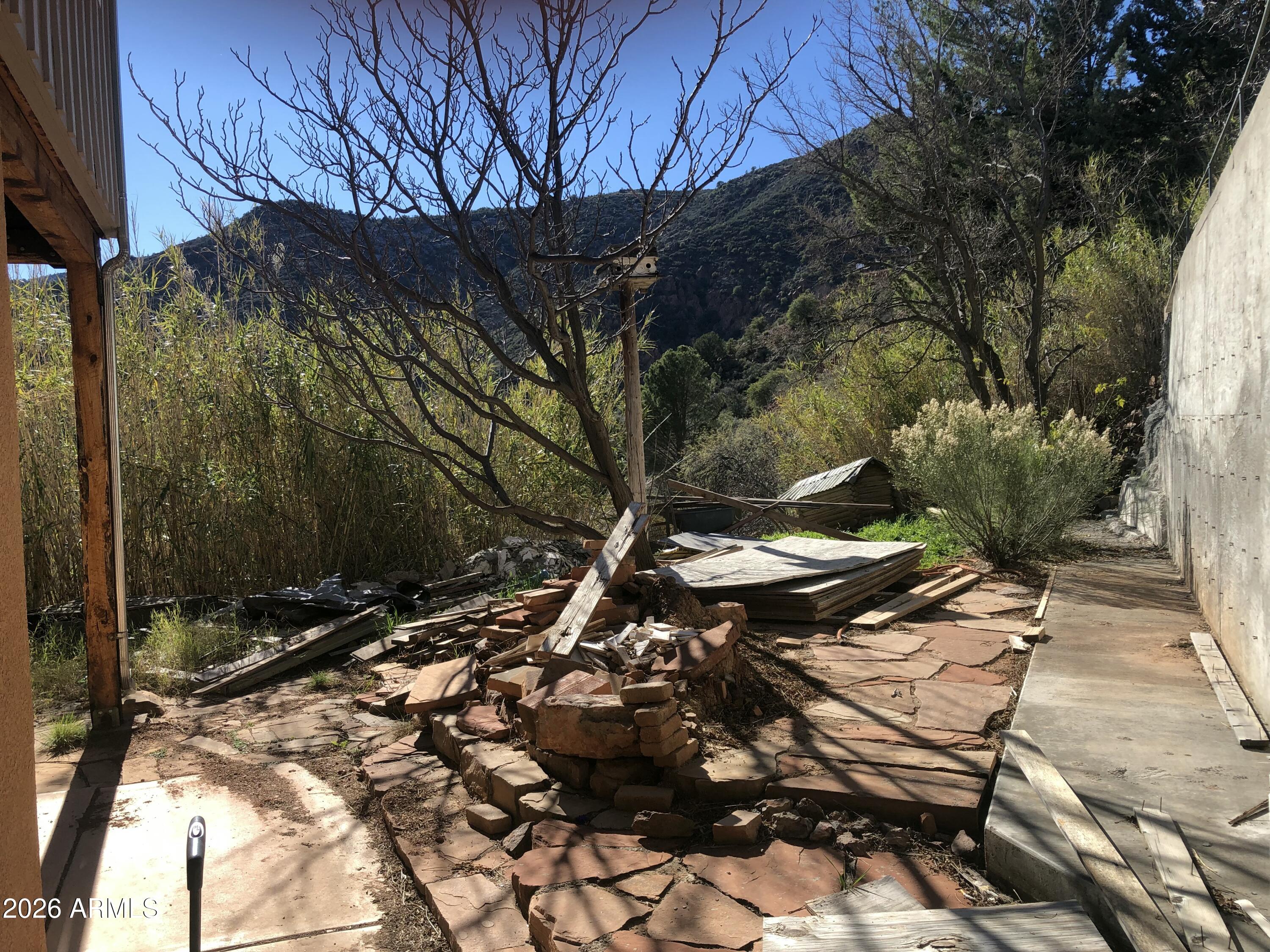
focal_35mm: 28
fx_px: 1027
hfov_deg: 63.4
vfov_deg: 49.7
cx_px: 635
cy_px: 476
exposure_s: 1/1143
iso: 20
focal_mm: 3.99
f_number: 1.8
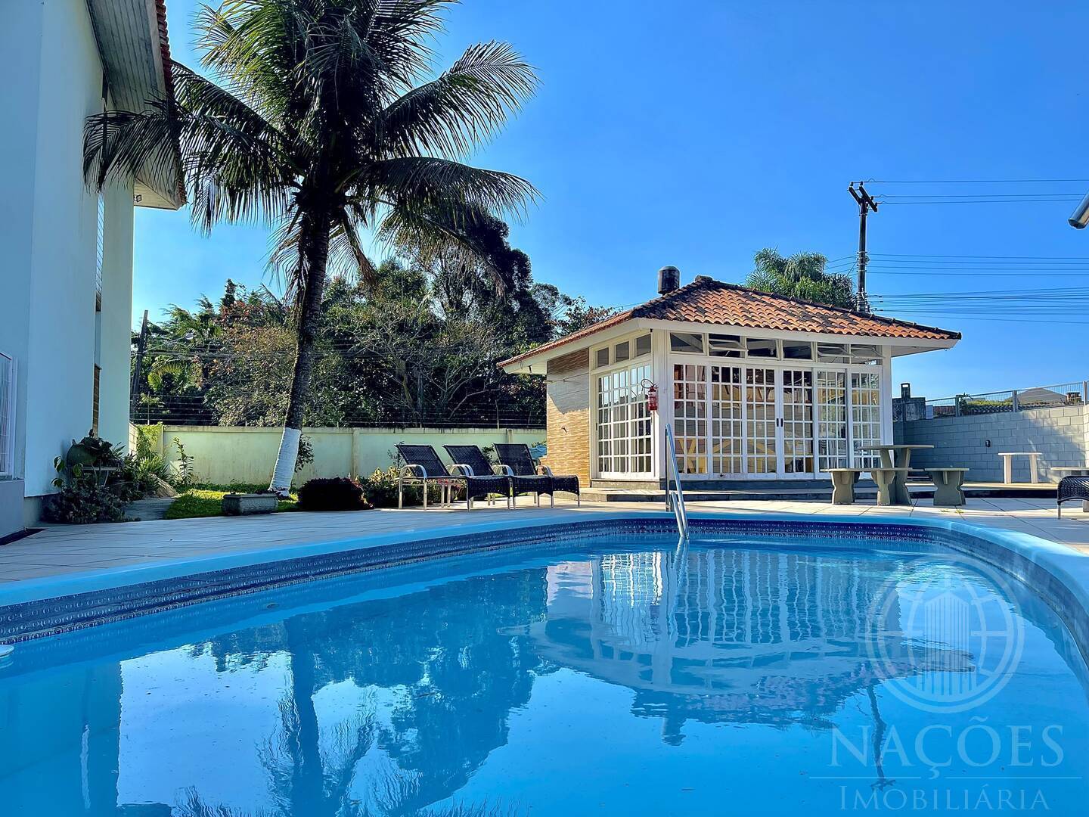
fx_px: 786
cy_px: 408
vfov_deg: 54.9
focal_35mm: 25
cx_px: 544
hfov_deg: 69.4
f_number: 1.6
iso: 32
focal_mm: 5.1
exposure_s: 1/3257
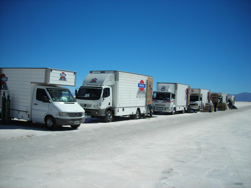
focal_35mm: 38
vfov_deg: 37.7
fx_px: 276
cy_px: 94
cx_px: 126
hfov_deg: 49.0
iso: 50
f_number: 6.4
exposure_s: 1/380
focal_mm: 6.3
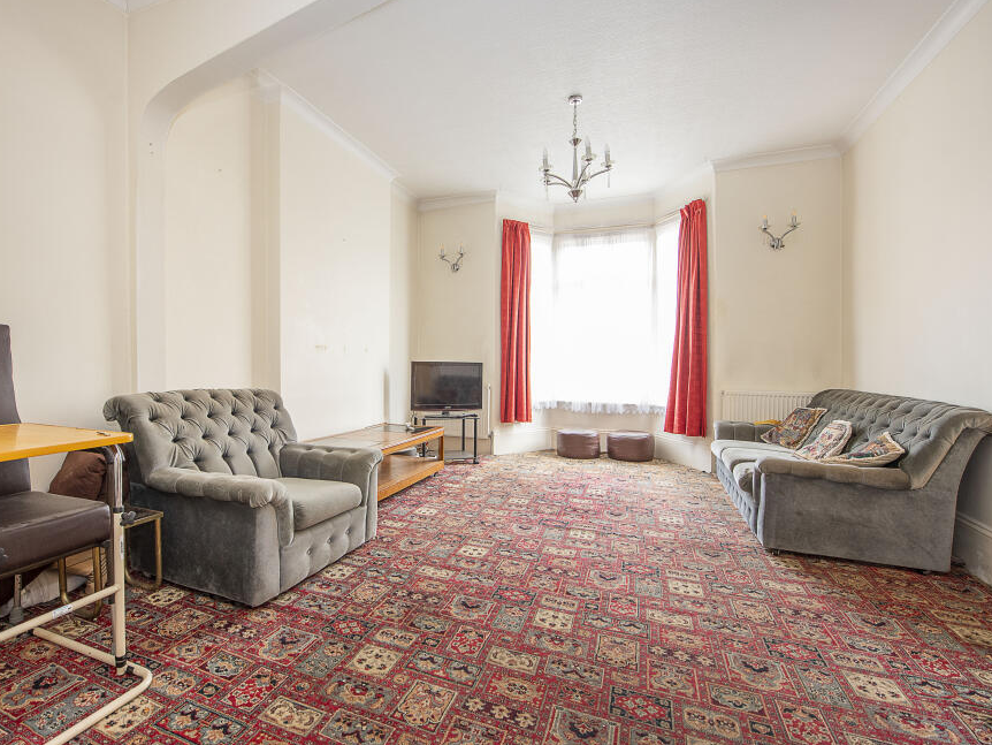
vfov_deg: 78.1
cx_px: 407
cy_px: 379
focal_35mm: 16
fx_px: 459
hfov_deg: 93.5
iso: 500
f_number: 5.6
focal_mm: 14
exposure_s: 1/13
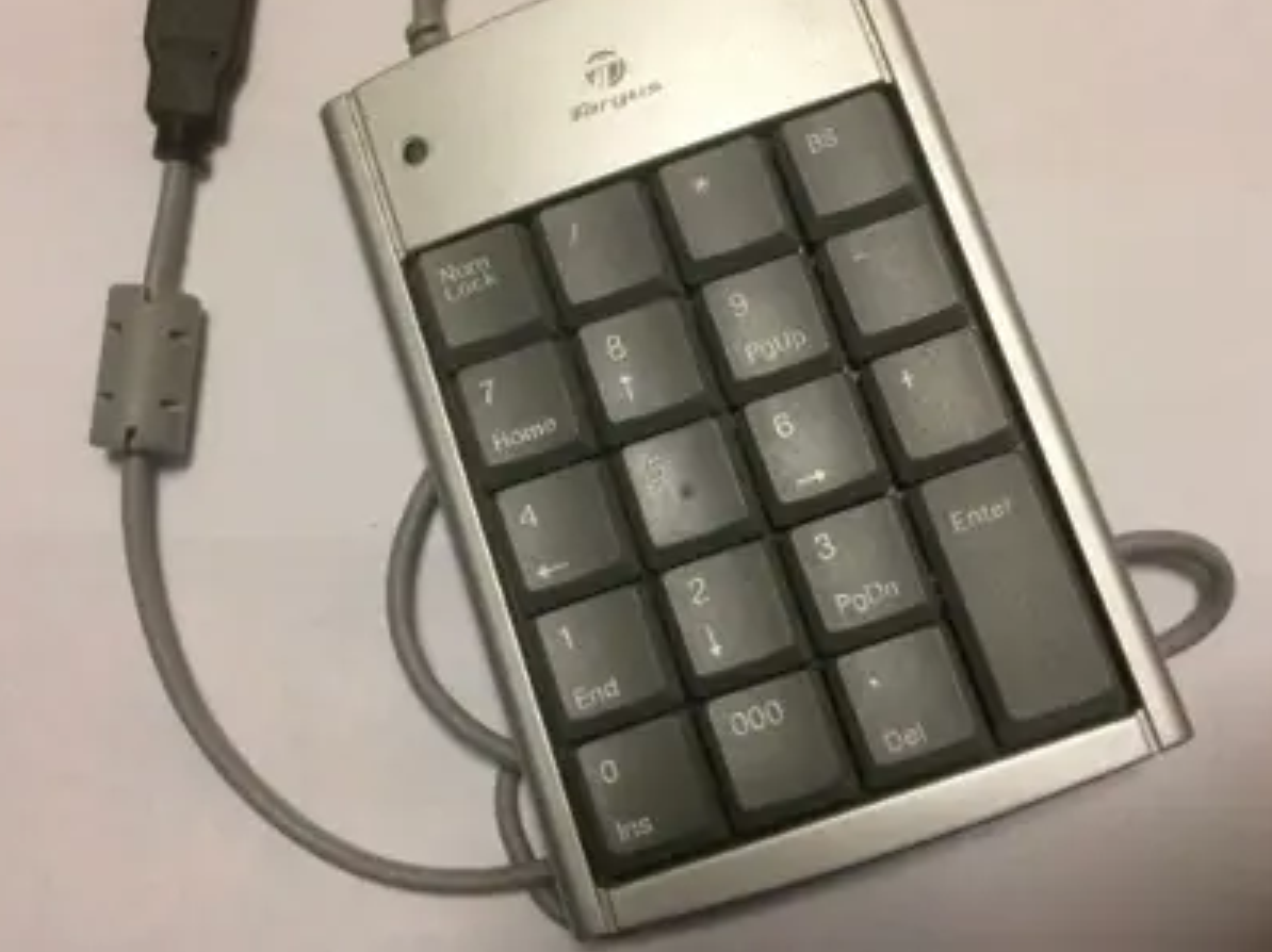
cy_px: 403
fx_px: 1285
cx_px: 633
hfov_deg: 52.7
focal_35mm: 35
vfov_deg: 40.6
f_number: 2.2
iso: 160
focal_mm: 4.15
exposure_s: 1/33
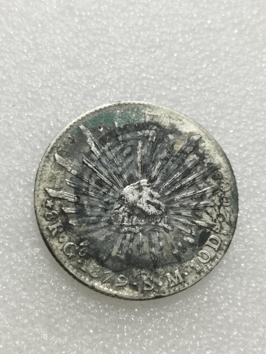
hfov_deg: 24.4
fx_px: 615
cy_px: 177
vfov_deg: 32.2
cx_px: 133
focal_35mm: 60
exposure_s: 1/100
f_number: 1.8
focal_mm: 5.58
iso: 125
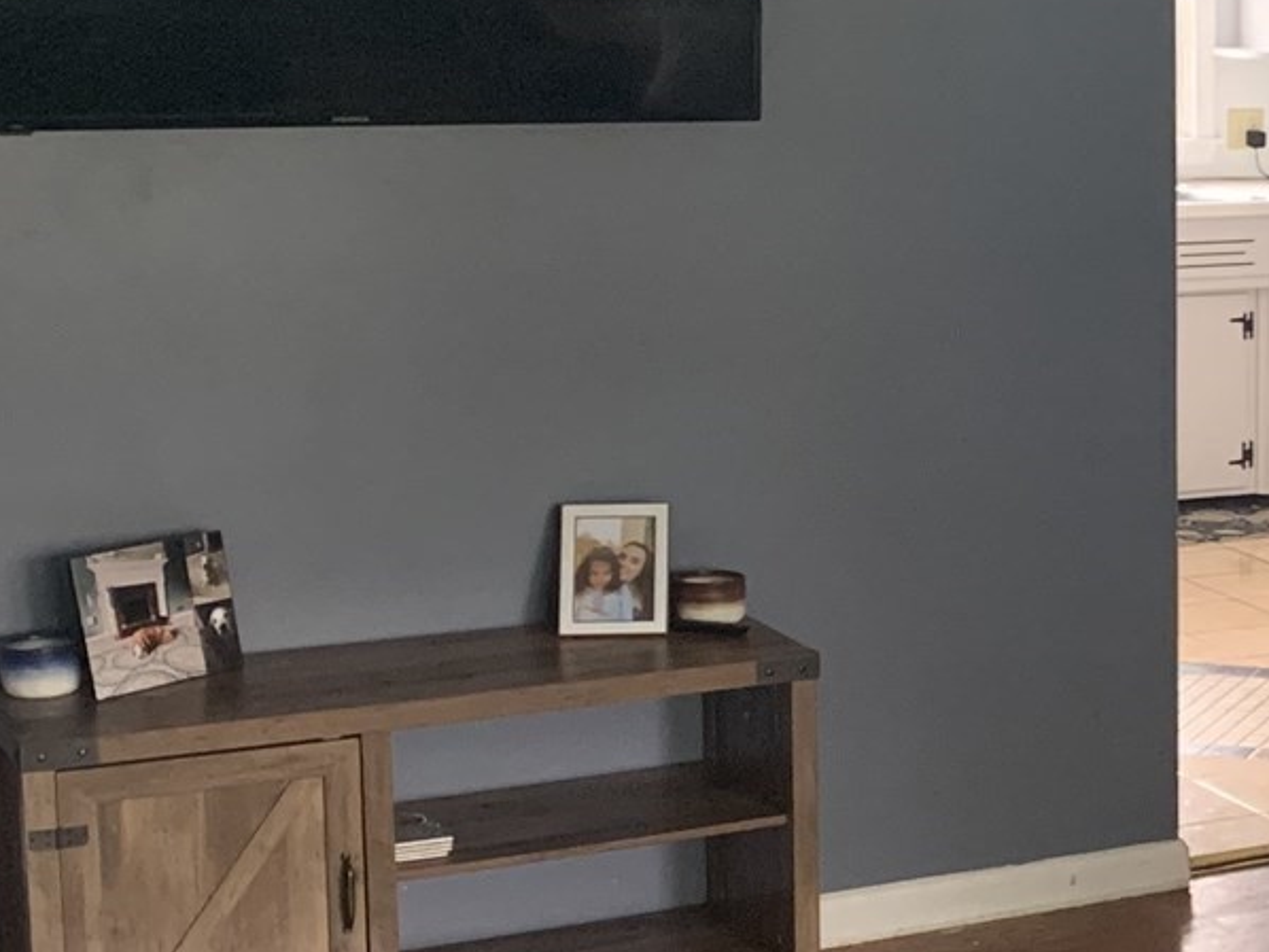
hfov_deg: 20.4
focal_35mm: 89
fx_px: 3264
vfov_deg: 16.6
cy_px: 511
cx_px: 1562
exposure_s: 1/60
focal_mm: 4.25
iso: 250
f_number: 1.8
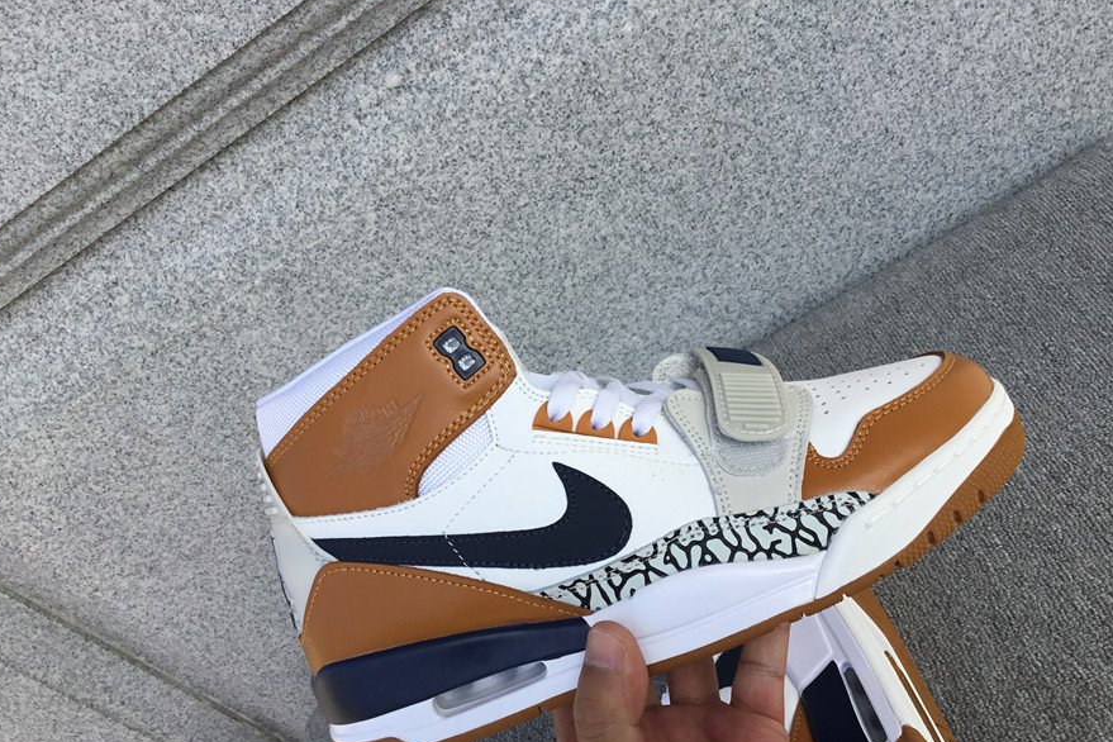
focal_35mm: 33
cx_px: 551
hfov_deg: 57.2
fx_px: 1020
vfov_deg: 39.9
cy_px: 416
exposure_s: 1/849
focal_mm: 3.3
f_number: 2.4
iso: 25
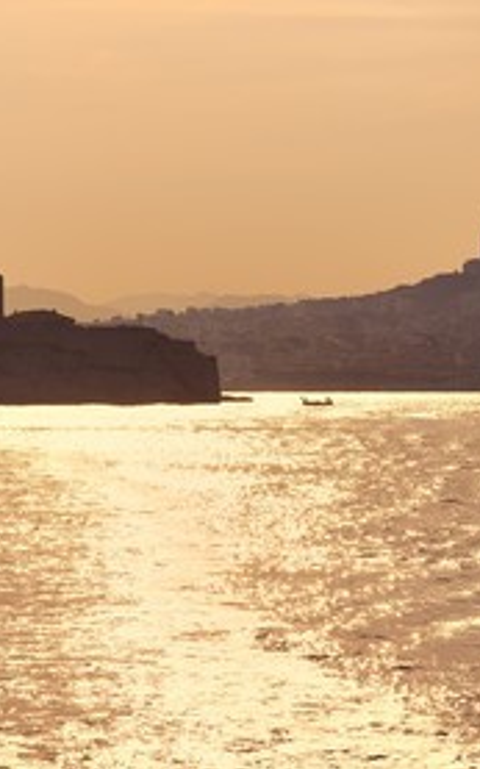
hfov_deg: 7.6
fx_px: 3623
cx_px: 122
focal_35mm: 173
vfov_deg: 12.1
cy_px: 386
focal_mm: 112
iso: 200
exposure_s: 1/640
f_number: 18
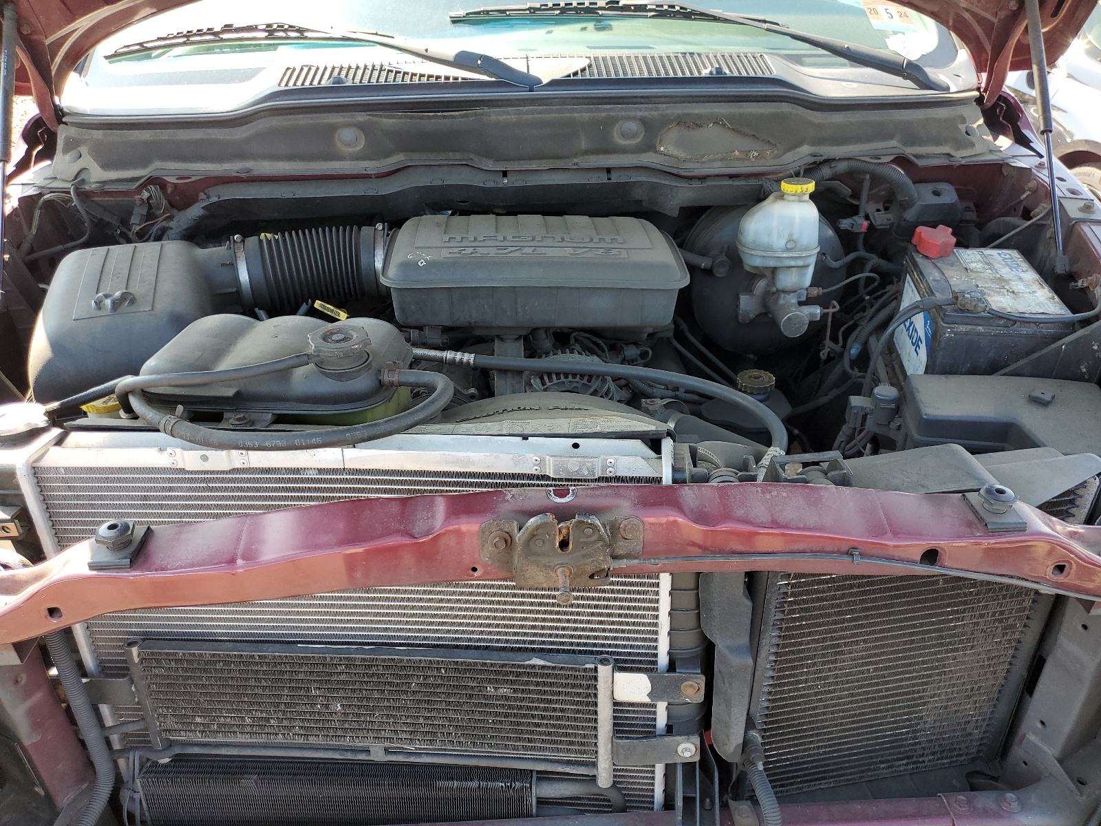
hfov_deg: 67.3
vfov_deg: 53.1
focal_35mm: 26
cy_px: 413
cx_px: 550
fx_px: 827
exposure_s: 1/238
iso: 50
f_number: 1.5
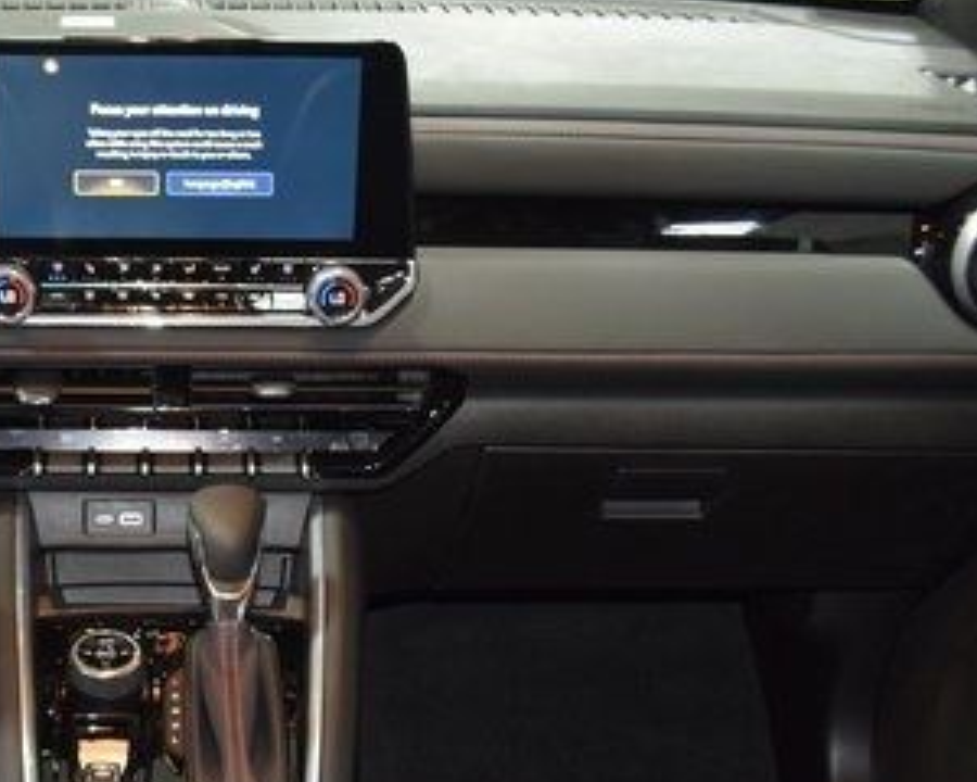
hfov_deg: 33.5
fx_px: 1561
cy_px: 582
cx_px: 166
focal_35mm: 54
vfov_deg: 27.7
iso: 1800
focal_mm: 18
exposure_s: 1/30
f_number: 3.5
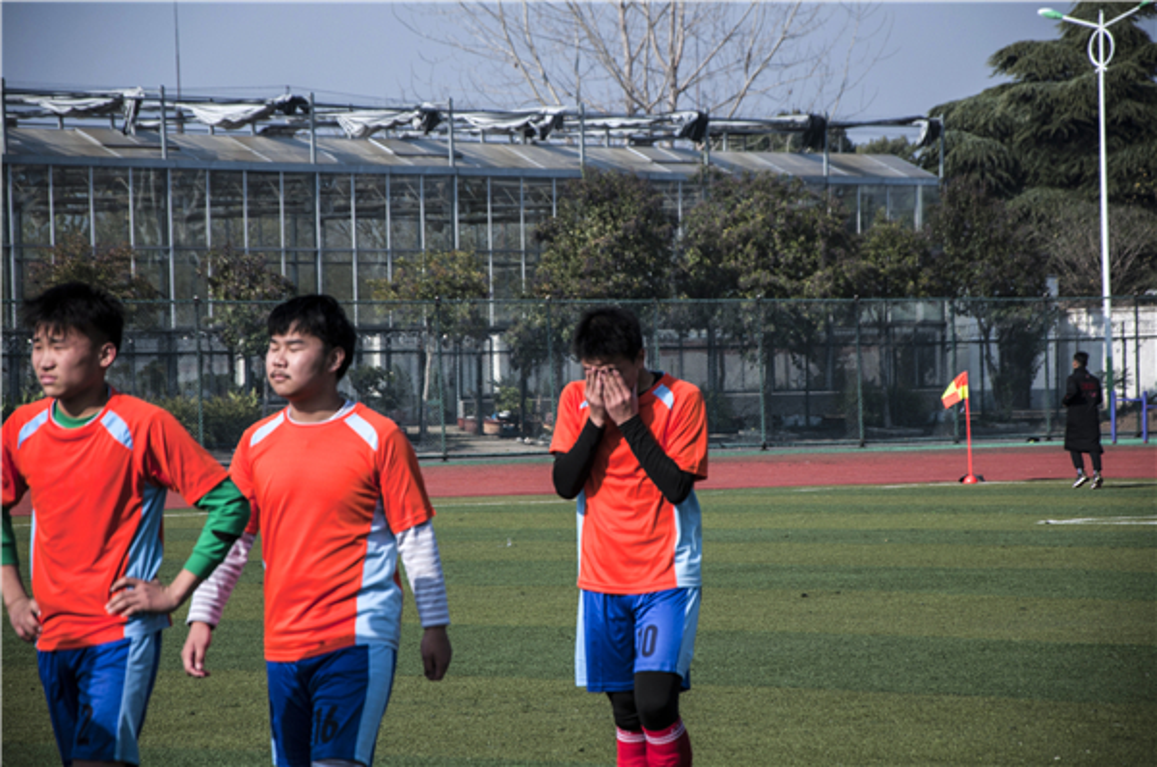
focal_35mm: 158
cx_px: 578
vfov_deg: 8.7
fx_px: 5054
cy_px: 384
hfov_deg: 13.1
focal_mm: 105
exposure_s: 1/1250
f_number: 5.6
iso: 100
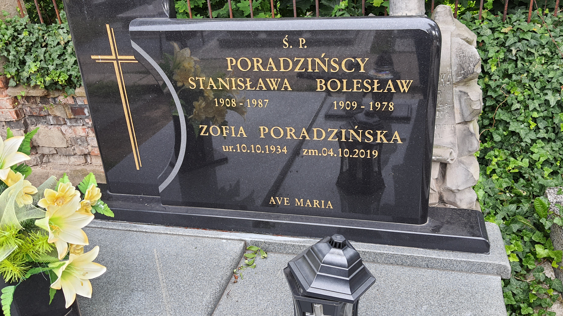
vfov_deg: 37.7
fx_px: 463
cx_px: 298
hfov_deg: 62.6
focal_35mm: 31
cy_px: 145
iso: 50
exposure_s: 1/186
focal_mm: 4.32
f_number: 1.7
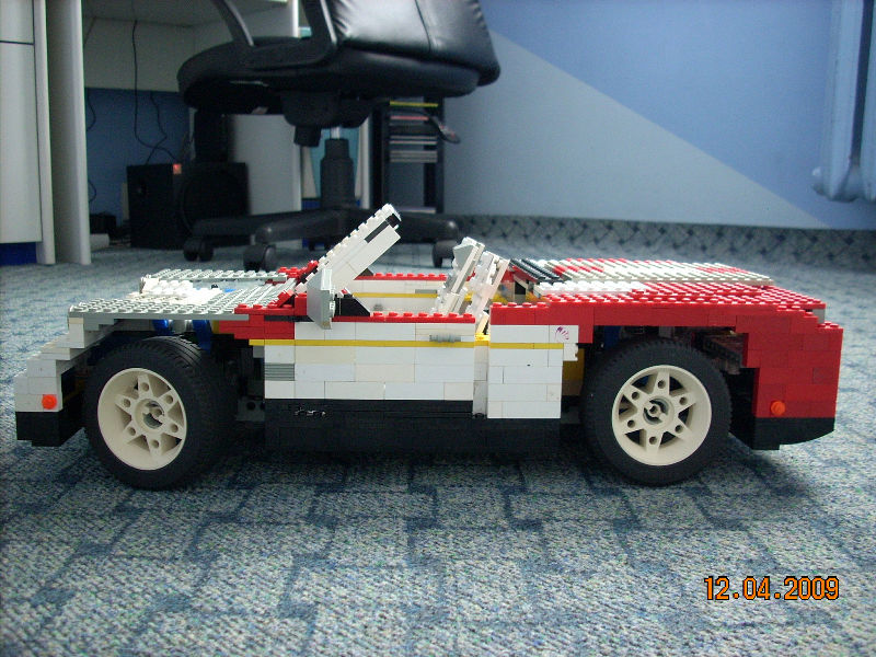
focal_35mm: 37
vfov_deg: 38.7
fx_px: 936
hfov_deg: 50.1
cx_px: 438
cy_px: 328
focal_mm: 6.2
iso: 200
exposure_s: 1/12.3
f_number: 2.8
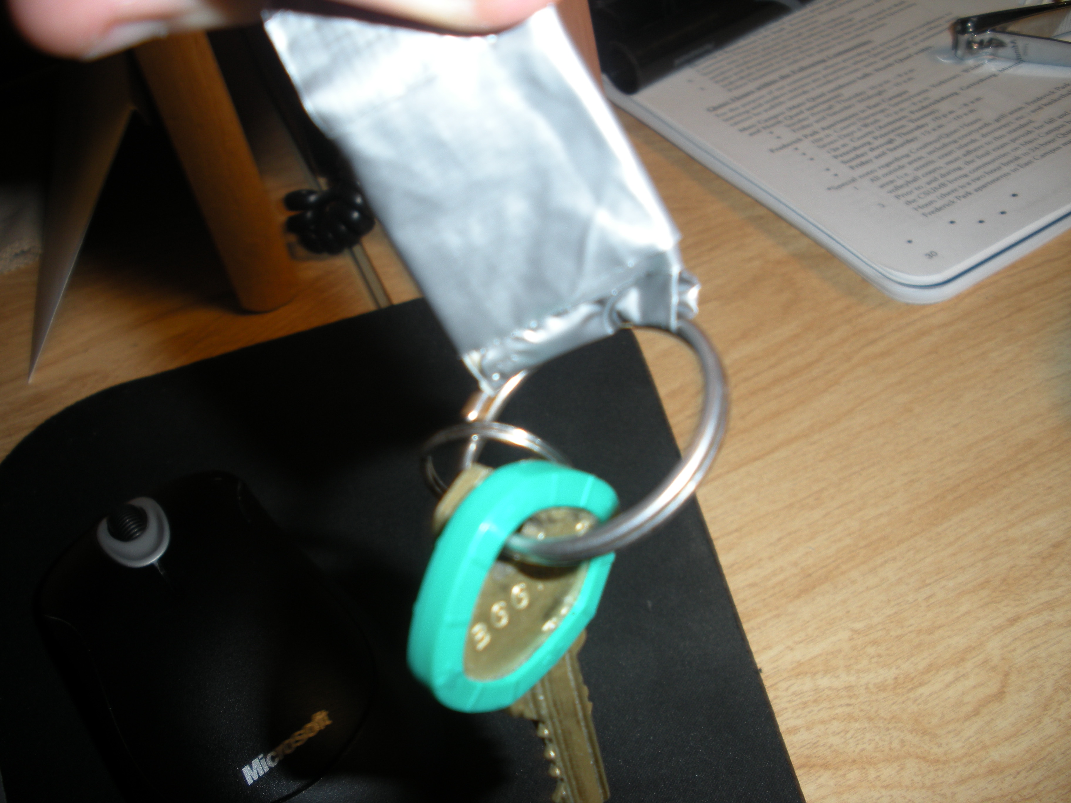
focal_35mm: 36
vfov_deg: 39.7
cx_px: 536
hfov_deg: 51.4
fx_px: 1114
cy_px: 402
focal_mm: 6.3
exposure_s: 1/30
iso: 64
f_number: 3.5
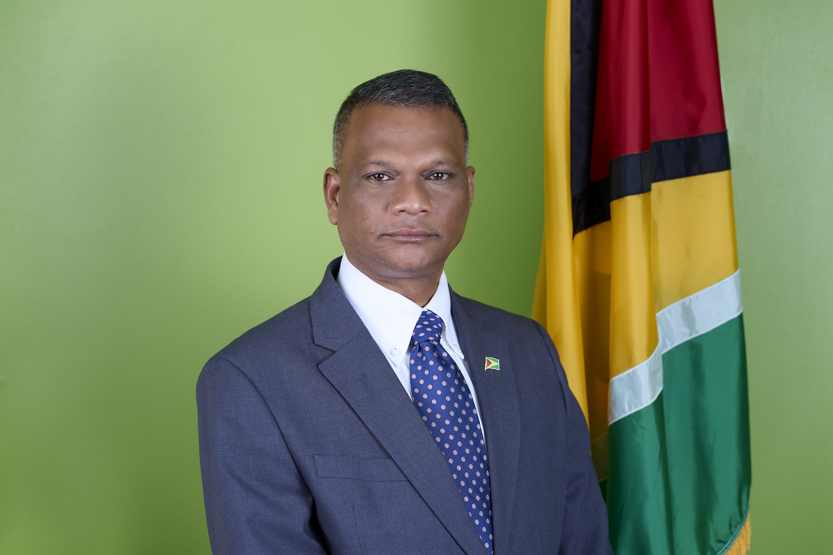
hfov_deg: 12.8
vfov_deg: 8.6
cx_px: 416
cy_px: 278
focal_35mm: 160
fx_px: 3702
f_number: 5.6
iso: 400
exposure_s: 1/200
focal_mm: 160
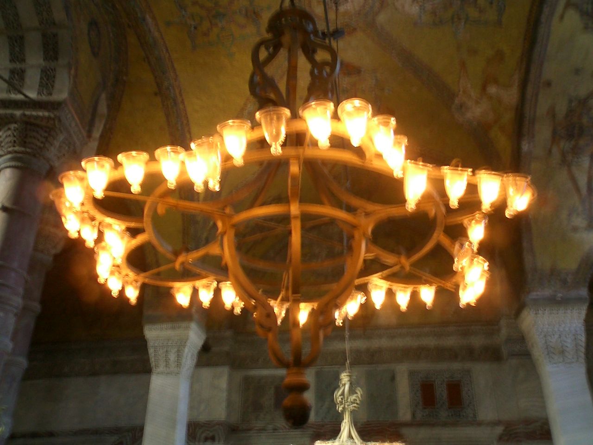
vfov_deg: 38.7
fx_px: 634
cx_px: 296
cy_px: 222
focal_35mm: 37
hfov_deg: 50.1
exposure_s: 1/2
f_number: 3.5
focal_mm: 5.6
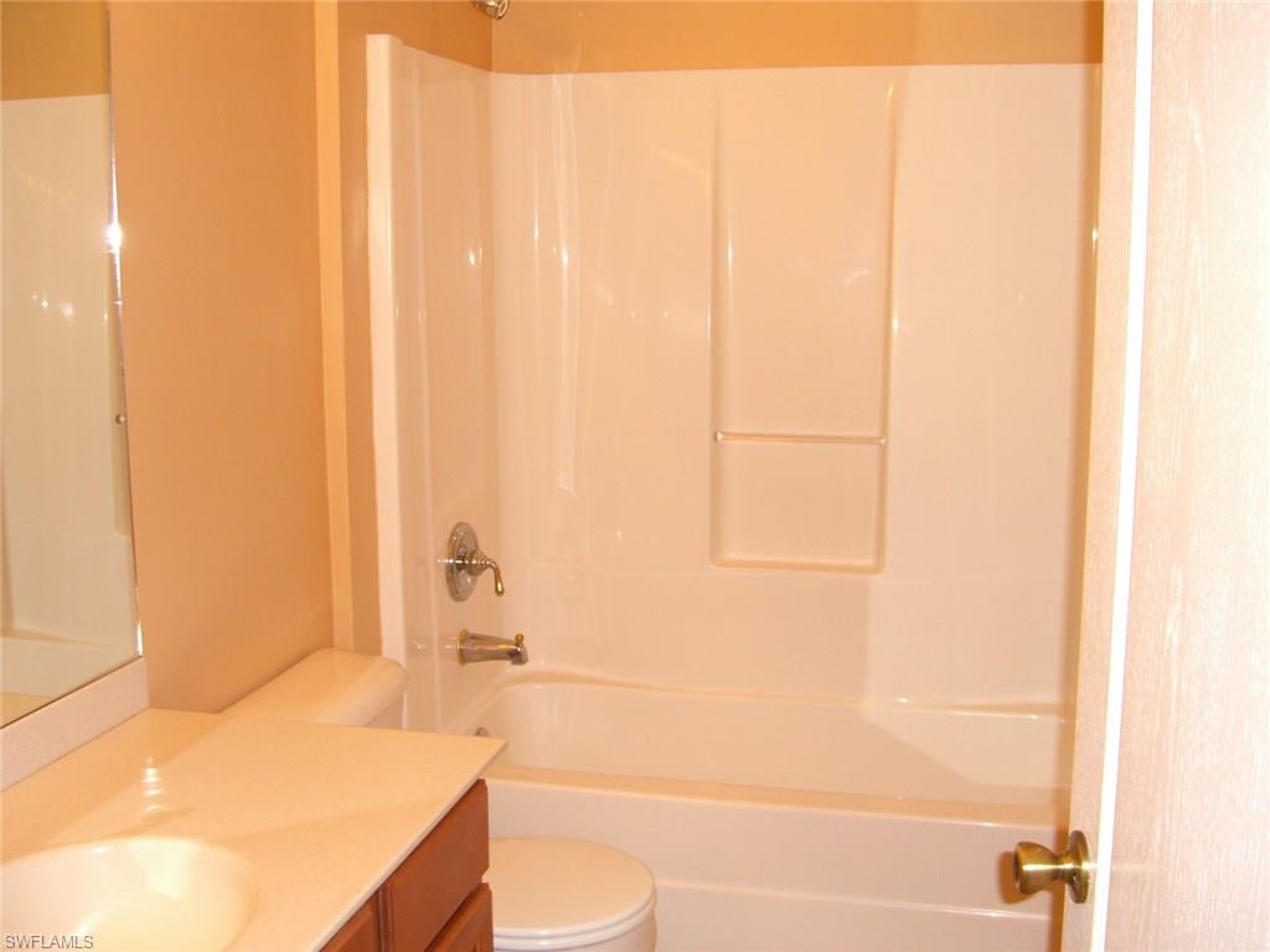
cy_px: 476
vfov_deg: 37.7
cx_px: 635
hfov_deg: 49.0
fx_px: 1394
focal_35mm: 38
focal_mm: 7.9
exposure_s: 1/60
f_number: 2.8
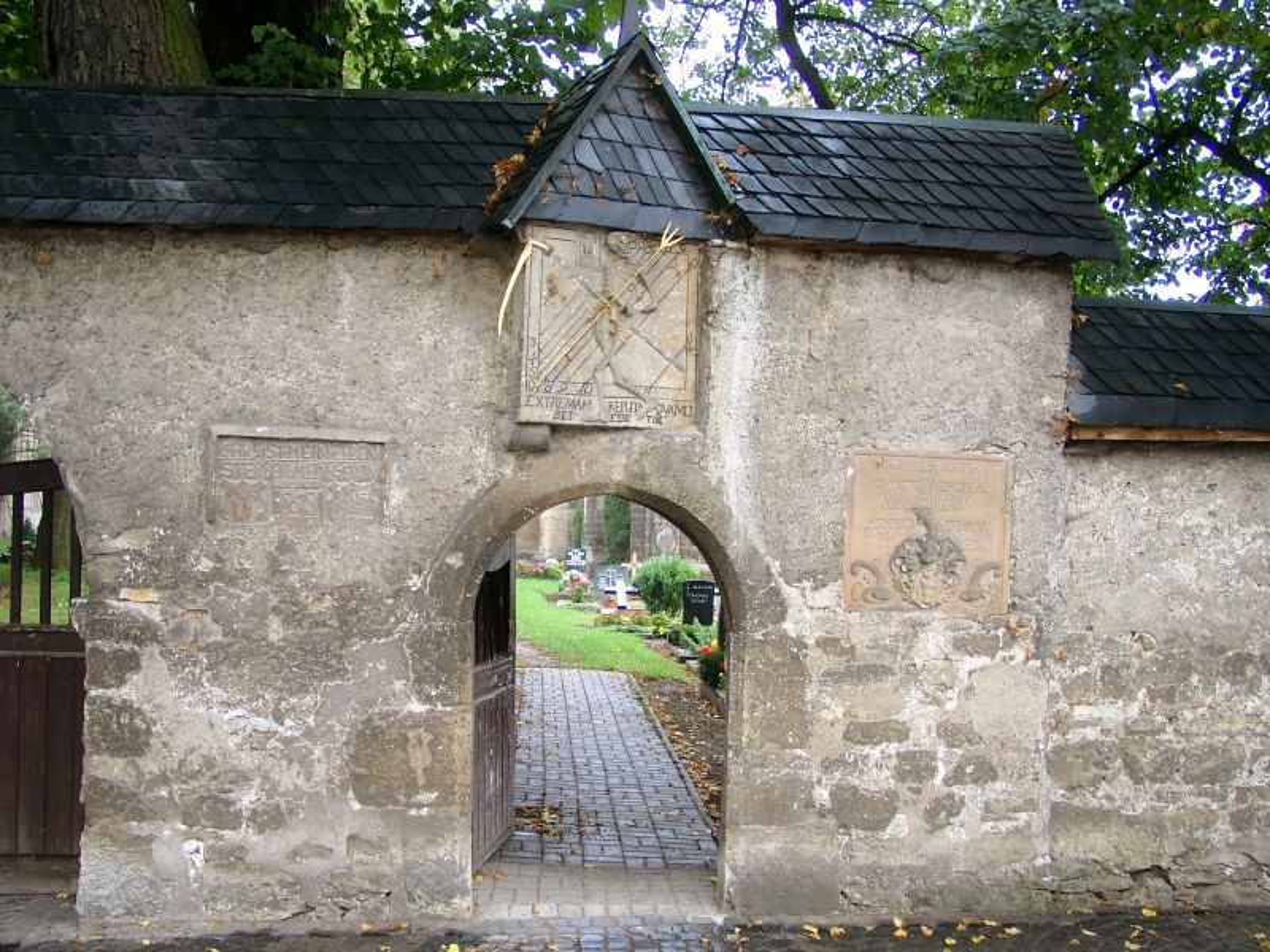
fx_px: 1247
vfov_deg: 41.8
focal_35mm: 34
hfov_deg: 54.0
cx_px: 635
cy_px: 476
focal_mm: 7.13
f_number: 2
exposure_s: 1/70.8
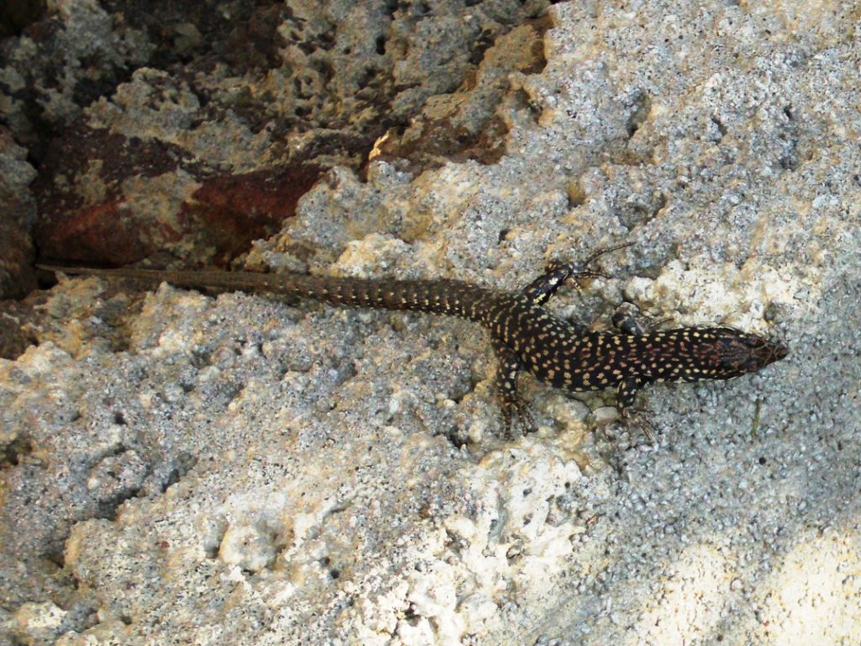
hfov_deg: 17.3
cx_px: 430
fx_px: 2836
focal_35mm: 114
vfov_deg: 13.0
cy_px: 323
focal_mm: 18.9
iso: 200
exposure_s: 1/139
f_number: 5.9
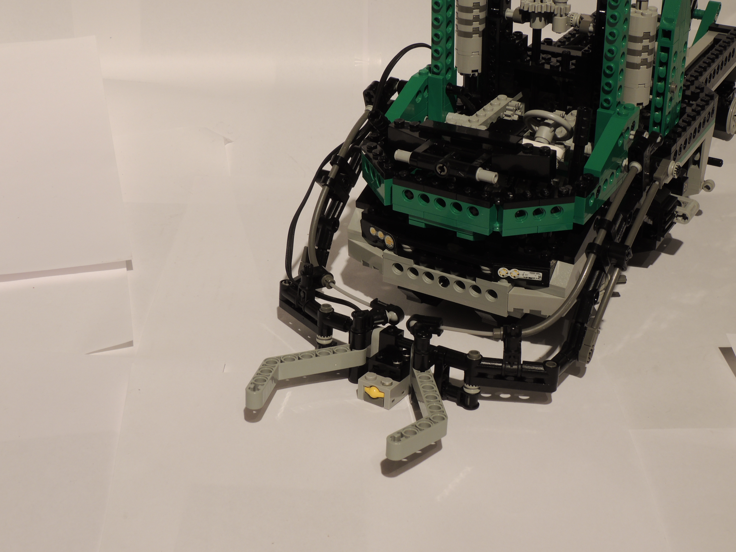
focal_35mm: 55
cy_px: 276
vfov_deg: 26.6
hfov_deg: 34.9
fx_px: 1169
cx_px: 368
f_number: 6.5
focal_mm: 9.8
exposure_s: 1/2.5
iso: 100
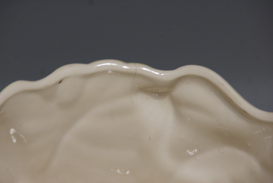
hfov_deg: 6.9
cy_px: 92
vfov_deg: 4.6
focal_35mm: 300
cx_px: 136
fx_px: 2278
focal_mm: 200
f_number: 6.3
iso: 400
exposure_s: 1/6
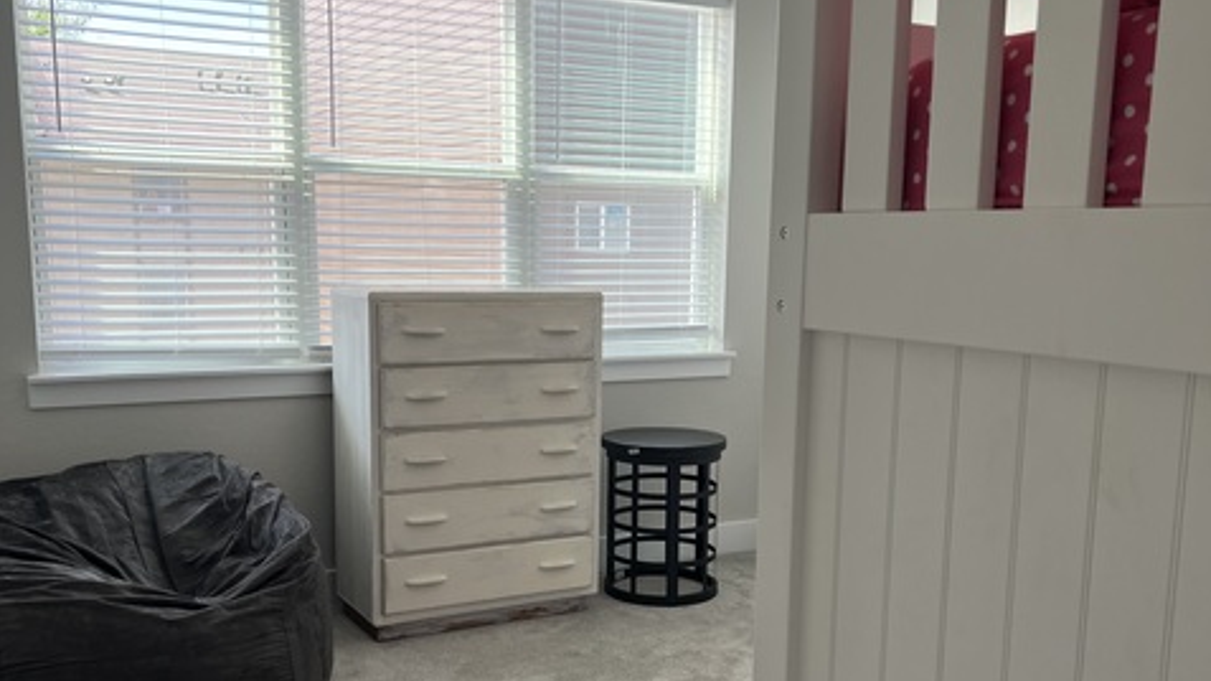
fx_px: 1220
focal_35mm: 38
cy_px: 447
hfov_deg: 52.8
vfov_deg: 31.0
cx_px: 604
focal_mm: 5.7
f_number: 1.5
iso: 50
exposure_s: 1/265
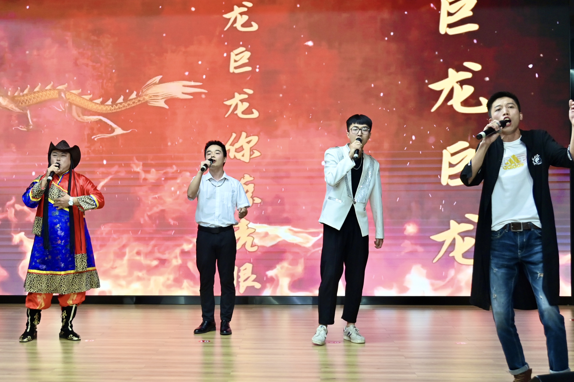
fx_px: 574
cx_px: 291
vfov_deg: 36.9
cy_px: 195
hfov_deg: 53.1
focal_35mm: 36
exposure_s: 1/160
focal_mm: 35
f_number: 4.5
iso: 1600
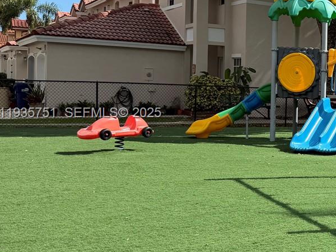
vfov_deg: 22.9
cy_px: 114
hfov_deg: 25.9
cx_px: 435
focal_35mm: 64
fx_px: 621
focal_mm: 6.76
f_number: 1.78
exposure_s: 1/3425
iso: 80
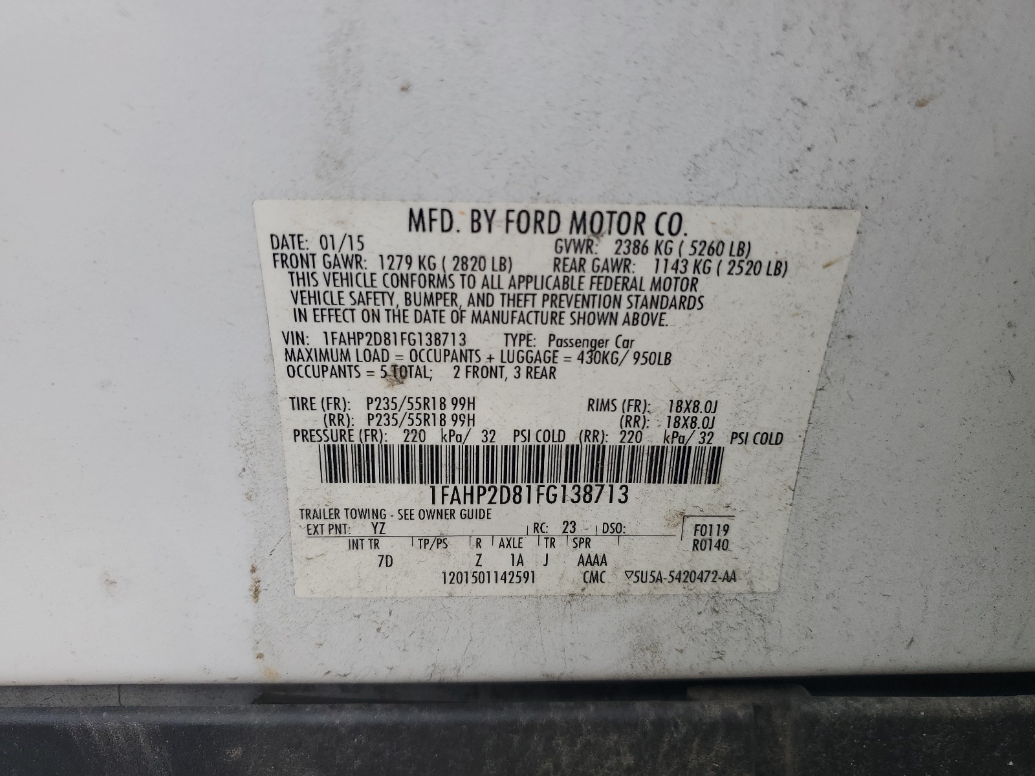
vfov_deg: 53.1
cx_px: 518
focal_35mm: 26
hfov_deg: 67.3
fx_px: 777
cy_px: 388
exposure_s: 1/400
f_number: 1.5
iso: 50
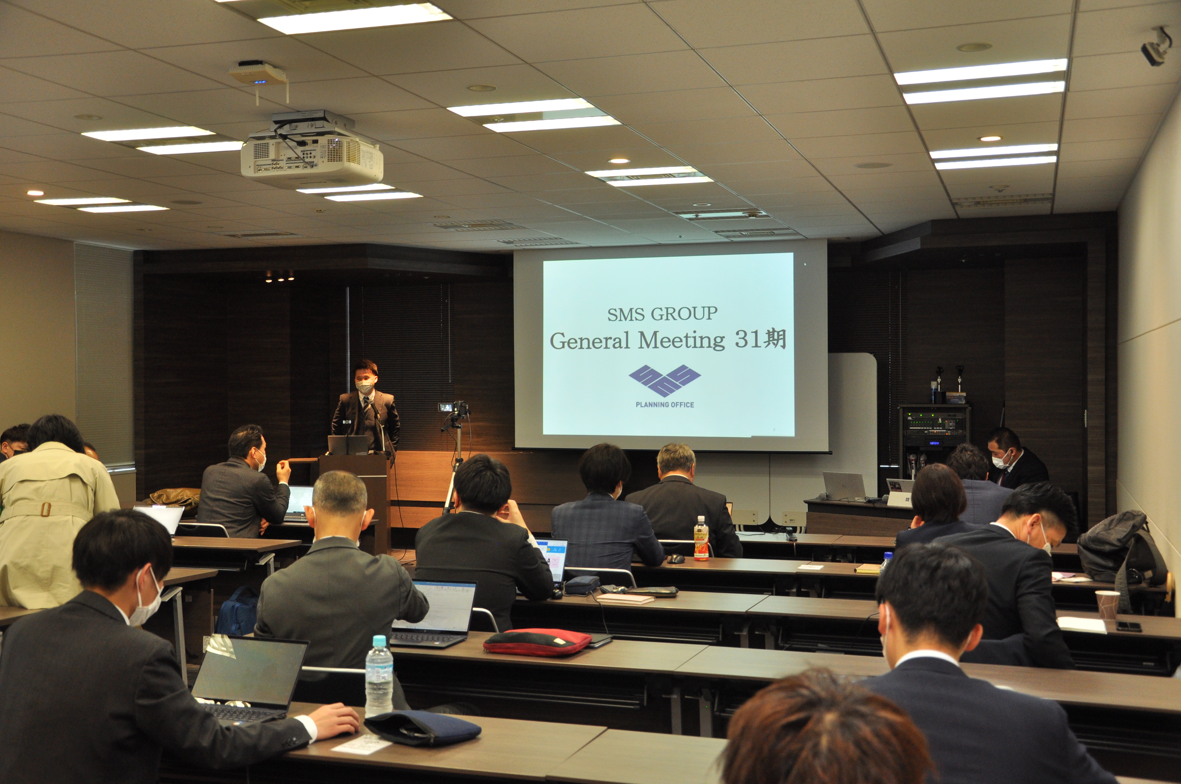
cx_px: 590
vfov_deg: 34.1
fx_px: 1278
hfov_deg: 49.6
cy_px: 392
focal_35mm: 39
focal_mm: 26
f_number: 4.5
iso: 500
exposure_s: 1/80
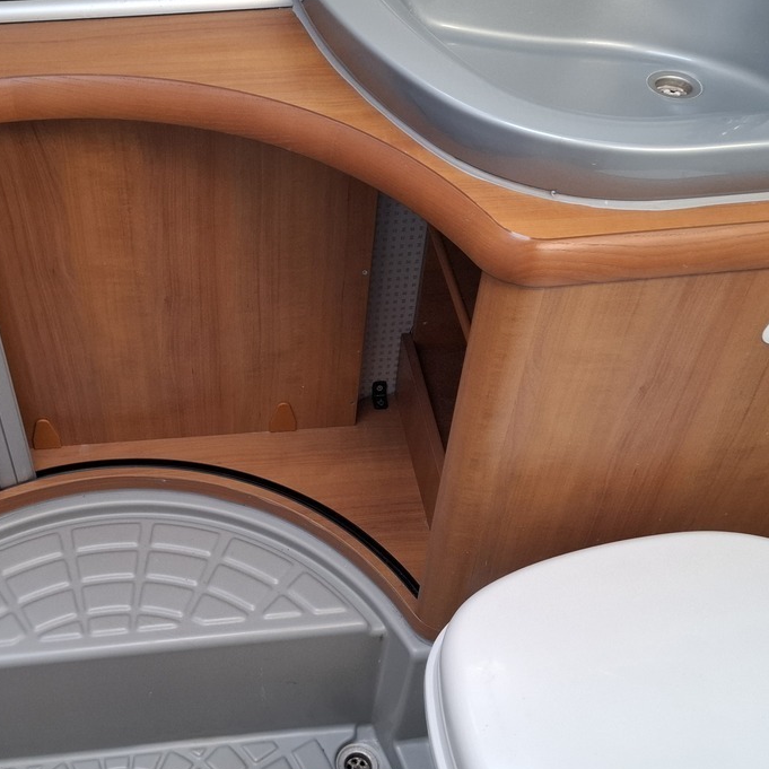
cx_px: 245
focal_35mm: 43
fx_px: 1081
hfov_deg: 38.6
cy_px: 472
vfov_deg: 39.0
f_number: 1.8
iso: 160
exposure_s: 1/50
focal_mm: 5.54
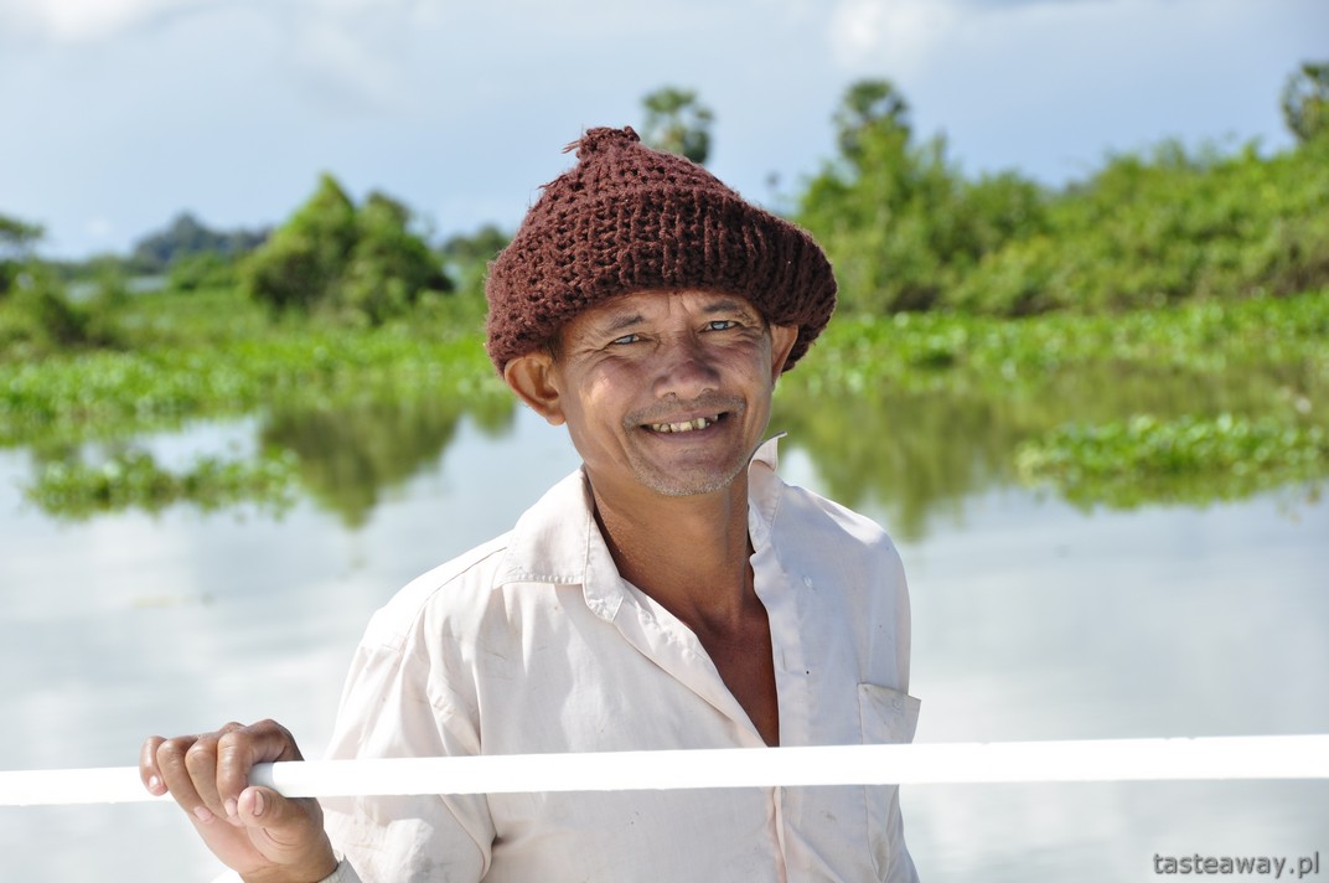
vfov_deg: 10.1
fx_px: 4978
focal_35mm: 135
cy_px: 442
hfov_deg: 15.2
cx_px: 664
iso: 200
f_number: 10
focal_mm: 90
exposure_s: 1/320
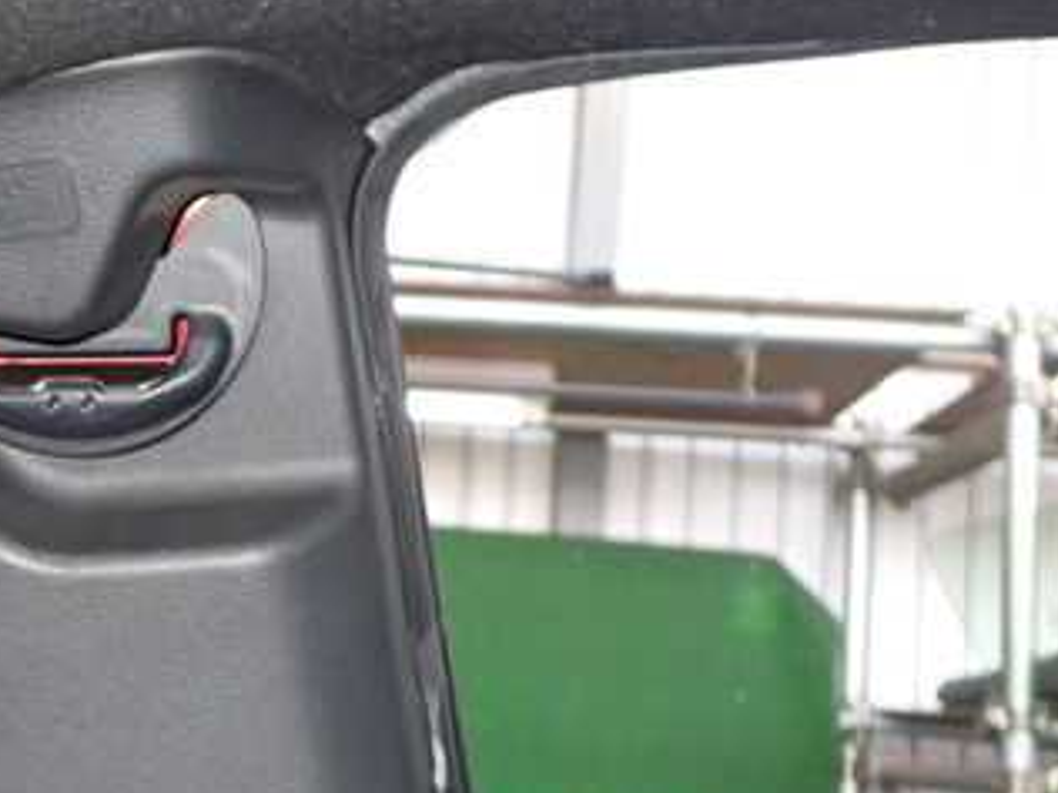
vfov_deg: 25.6
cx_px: 67
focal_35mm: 57
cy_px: 465
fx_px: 1742
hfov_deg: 31.8
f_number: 6.3
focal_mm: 5.4
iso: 400
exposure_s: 1/30
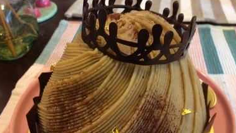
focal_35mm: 38
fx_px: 238
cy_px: 90
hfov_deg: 52.7
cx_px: 124
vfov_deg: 31.0
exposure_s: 1/33
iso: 320
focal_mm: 4.15
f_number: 2.2
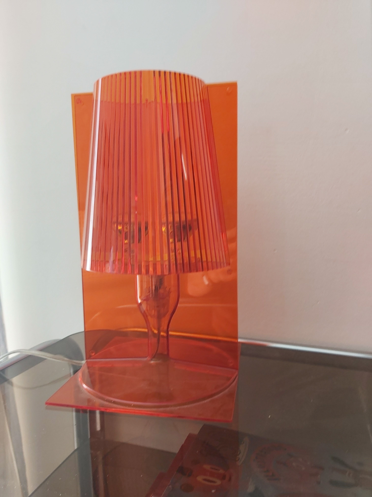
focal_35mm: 26
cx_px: 186
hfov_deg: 53.1
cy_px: 248
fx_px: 373
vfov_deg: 67.3
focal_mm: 3.92
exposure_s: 1/50
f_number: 1.7
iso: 100
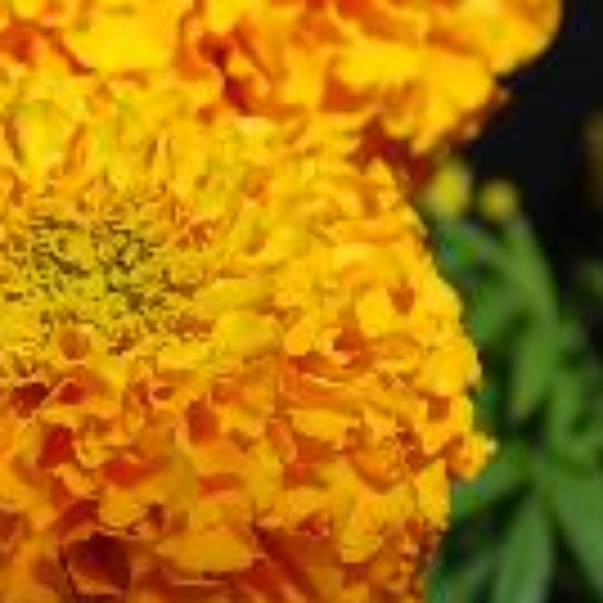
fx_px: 3607
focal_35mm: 183
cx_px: -126
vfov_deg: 9.5
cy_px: 418
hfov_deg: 9.4
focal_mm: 48
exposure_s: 1/400
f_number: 8
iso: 100
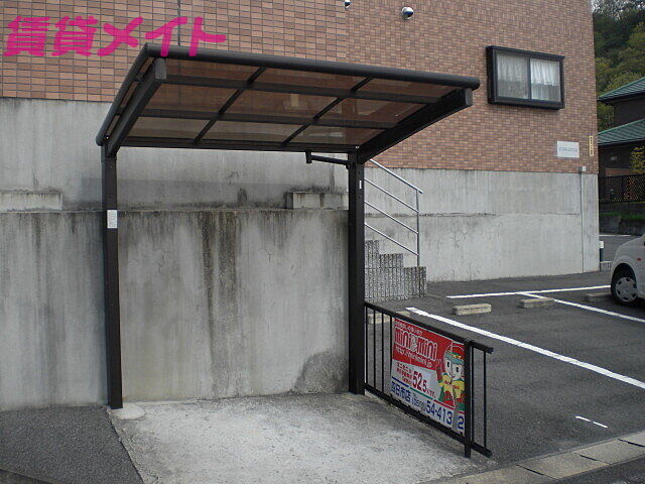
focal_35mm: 38
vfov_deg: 37.7
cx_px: 322
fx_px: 708
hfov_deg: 49.0
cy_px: 242
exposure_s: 1/320
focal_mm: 6.3
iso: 50
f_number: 3.1
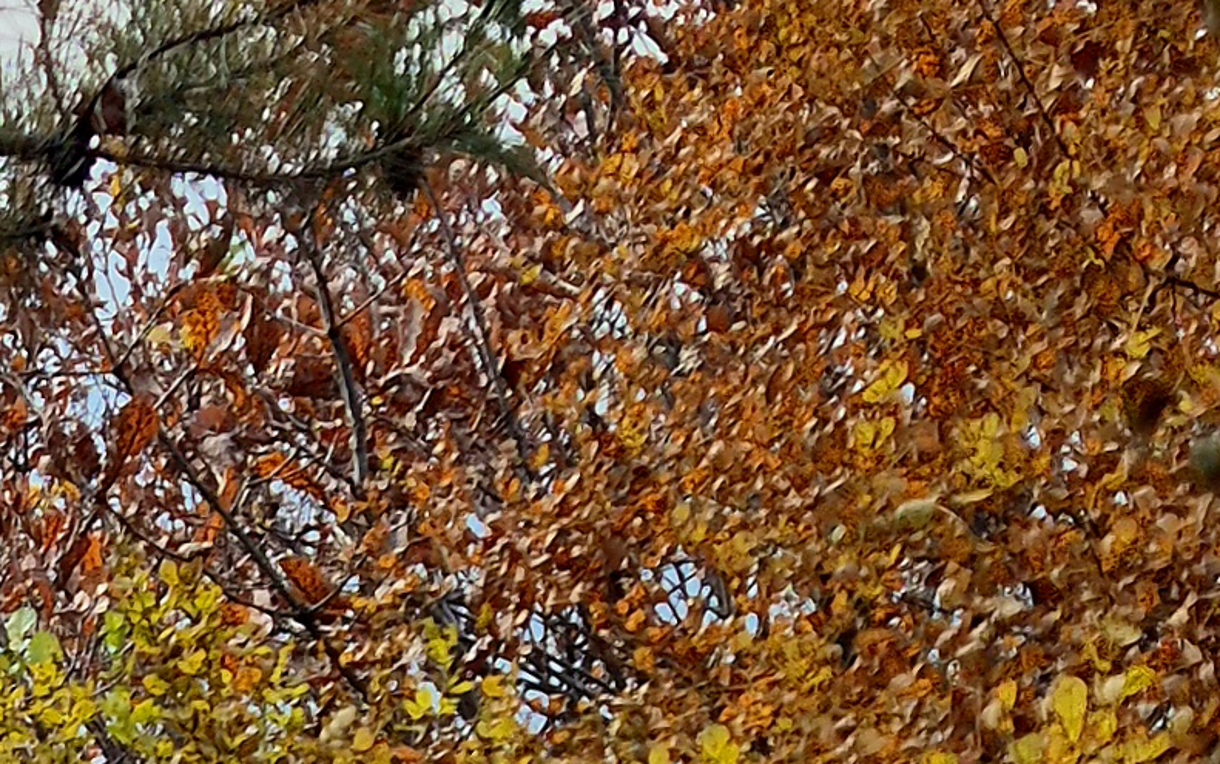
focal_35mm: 109
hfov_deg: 17.8
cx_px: -375
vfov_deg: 10.7
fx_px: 3625
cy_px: 1678
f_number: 1.8
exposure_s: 1/769
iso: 25
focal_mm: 5.4
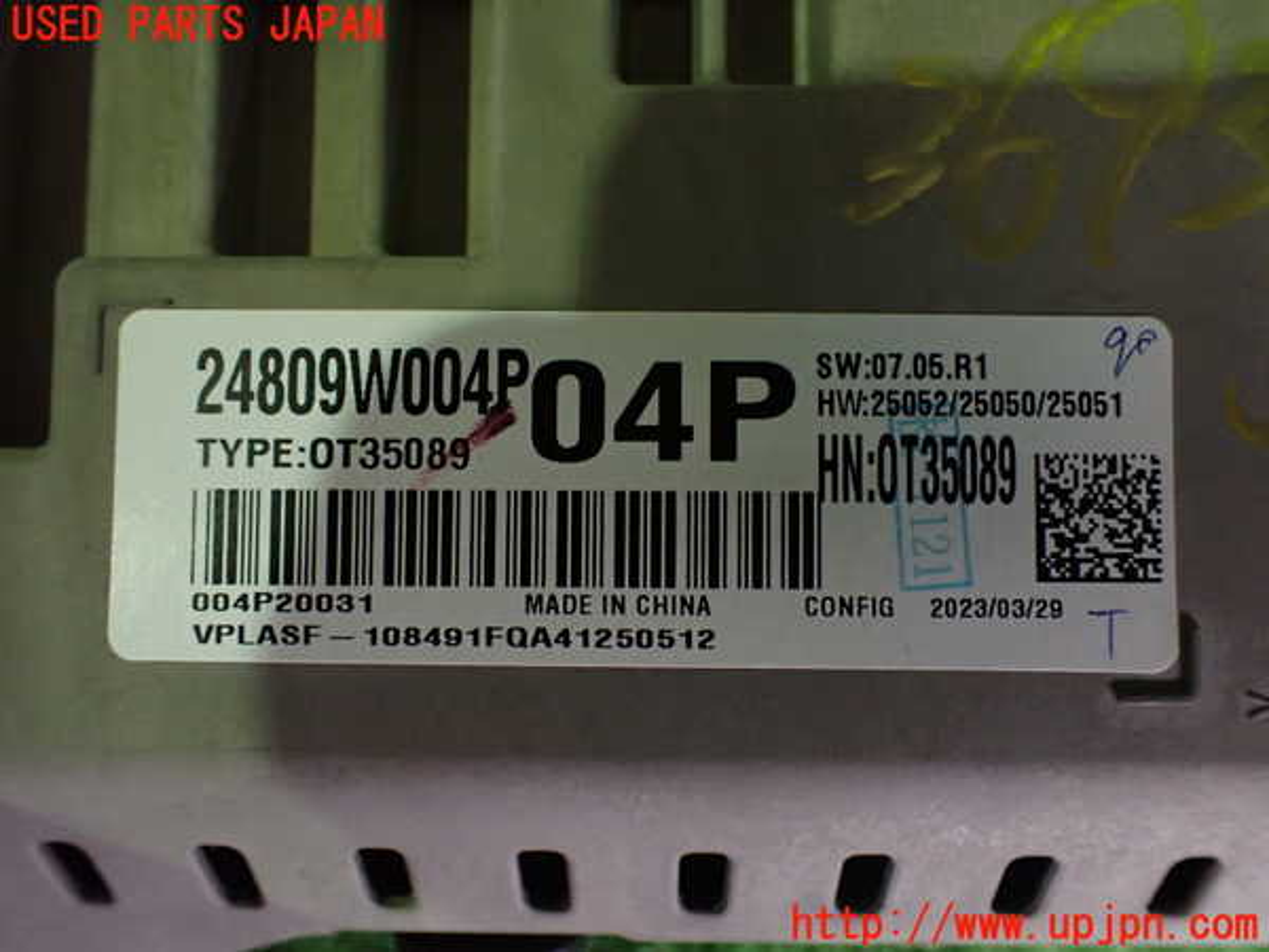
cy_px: 476
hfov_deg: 60.0
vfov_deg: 46.8
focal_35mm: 30
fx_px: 1100
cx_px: 634
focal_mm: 5.4
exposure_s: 1/80
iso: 800
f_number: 2.3
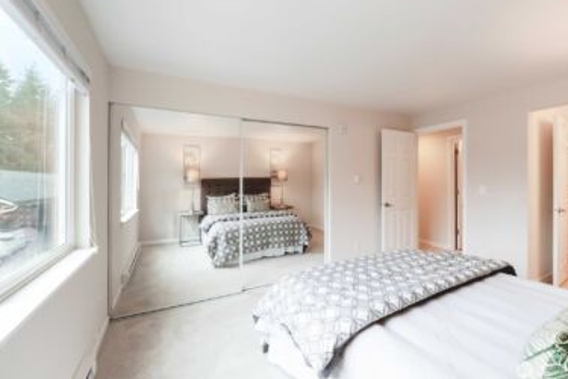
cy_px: 181
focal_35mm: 16
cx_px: 300
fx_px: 252
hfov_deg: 96.6
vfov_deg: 73.7
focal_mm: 10
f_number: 9
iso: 200
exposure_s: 1/4
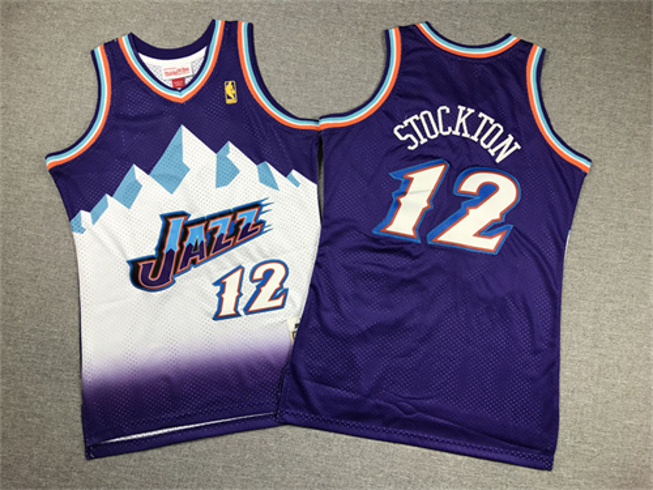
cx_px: 326
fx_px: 528
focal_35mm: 28
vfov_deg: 49.7
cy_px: 245
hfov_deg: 63.4
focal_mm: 3.99
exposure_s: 1/100
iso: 32
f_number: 1.8
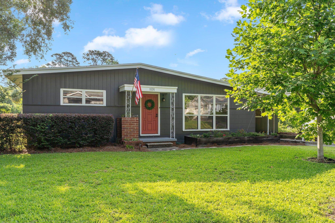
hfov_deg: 67.4
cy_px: 112
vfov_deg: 47.9
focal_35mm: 27
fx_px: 251
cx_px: 168
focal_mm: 27
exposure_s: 1/40
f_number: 9
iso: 100
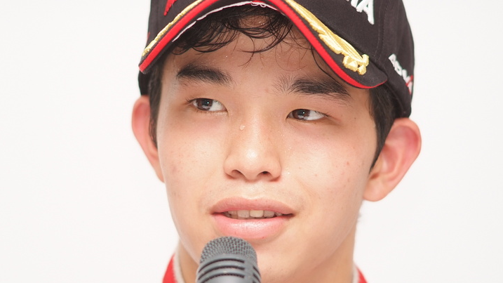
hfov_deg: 7.6
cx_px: 251
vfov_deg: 4.3
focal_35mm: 284
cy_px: 152
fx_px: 3787
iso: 400
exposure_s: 1/250
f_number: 2.8
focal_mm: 180
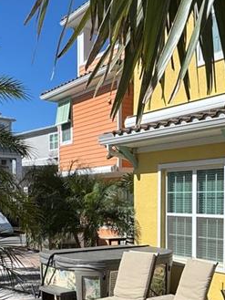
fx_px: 442
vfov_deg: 36.4
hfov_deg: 27.7
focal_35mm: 51
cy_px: 232
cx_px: 193
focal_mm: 2.22
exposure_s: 1/3717
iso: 50
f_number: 2.2
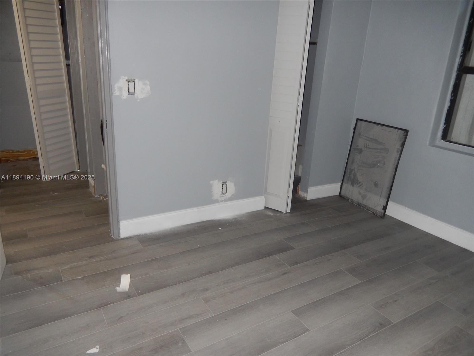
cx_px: 237
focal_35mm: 25
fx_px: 342
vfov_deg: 54.9
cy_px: 178
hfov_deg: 69.4
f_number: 3.4
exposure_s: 1/30
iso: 200
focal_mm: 4.5
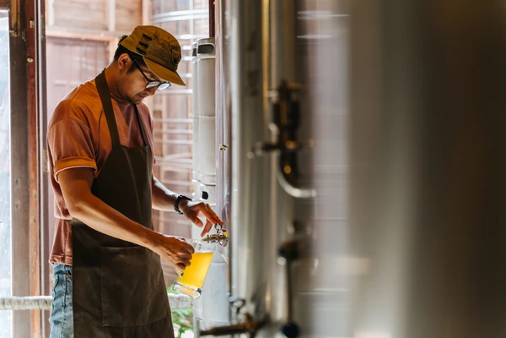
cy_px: 169
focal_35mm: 68
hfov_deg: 29.8
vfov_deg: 20.1
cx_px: 253
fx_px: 950
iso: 500
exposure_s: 1/80
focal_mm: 67.6
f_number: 2.8
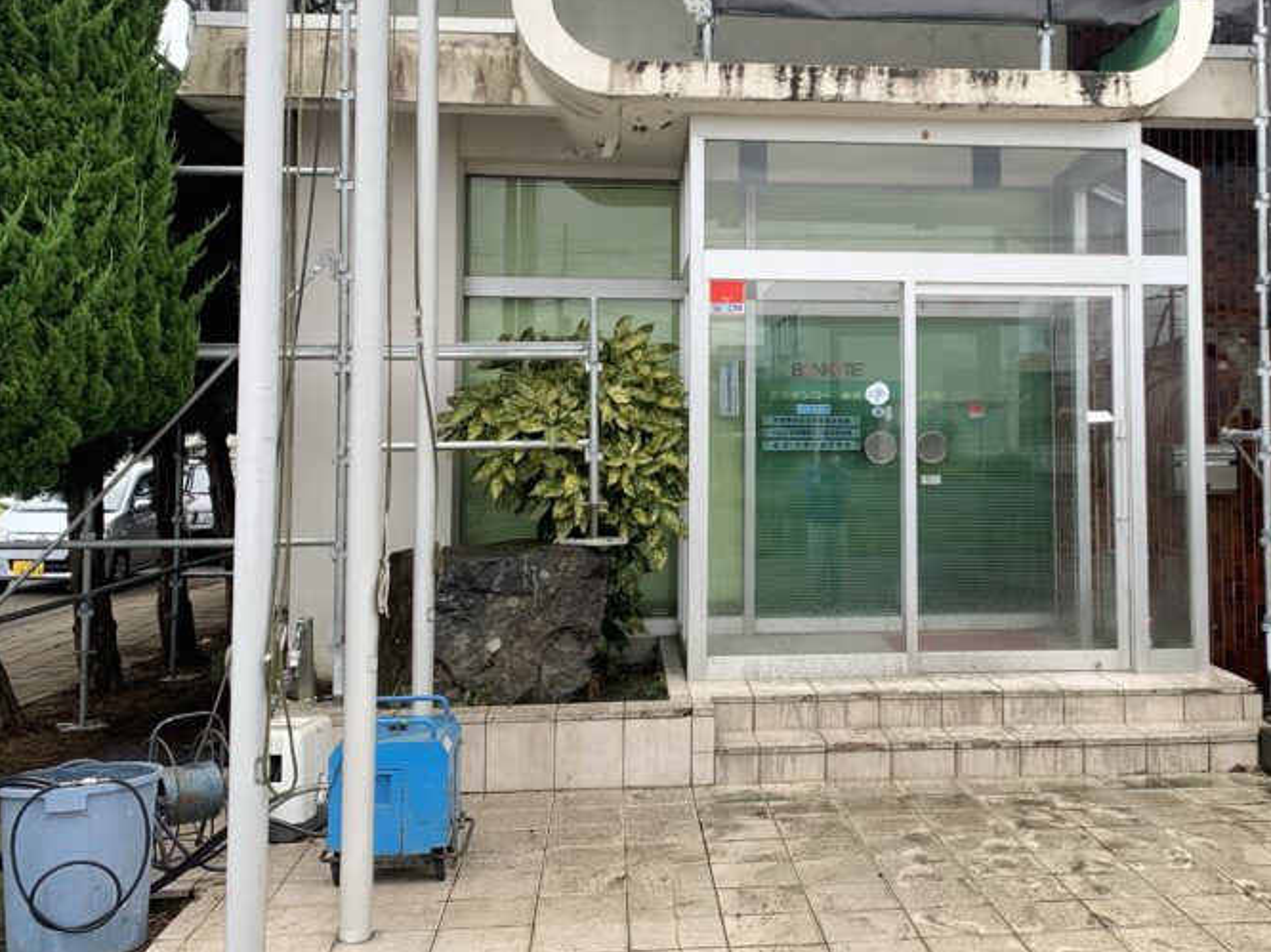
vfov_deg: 35.8
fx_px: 1468
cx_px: 821
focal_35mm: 40
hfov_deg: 46.3
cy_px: 376
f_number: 1.8
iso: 25
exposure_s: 1/321
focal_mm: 4.25
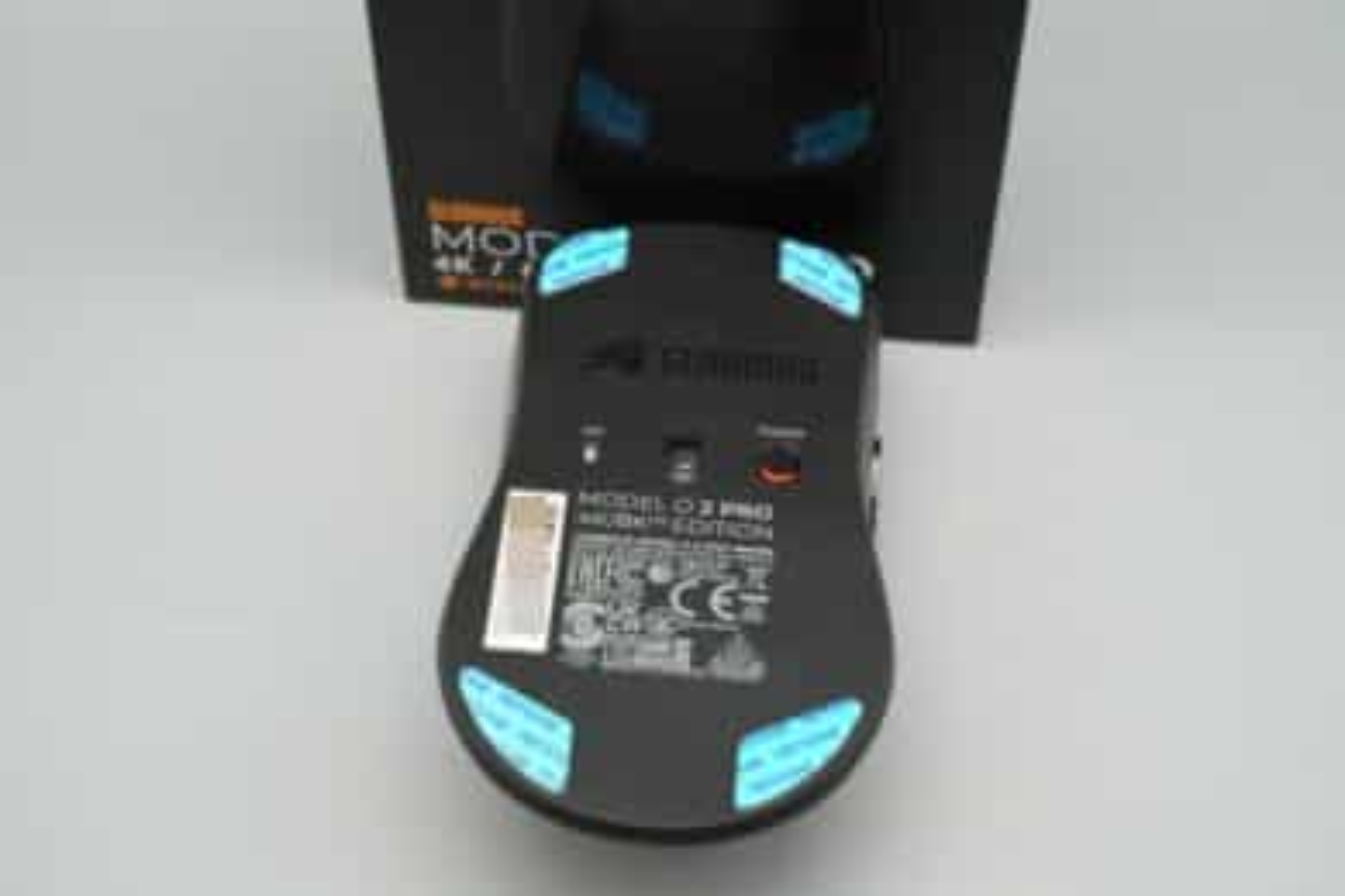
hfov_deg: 32.9
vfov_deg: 22.3
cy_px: 448
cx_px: 672
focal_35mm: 61
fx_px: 2279
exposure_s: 1/80
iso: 800
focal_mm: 61
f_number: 9
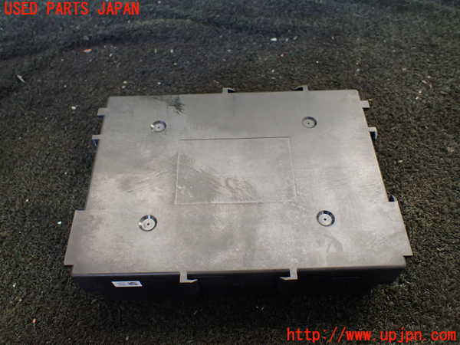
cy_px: 172
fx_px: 399
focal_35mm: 30
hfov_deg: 60.0
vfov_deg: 46.8
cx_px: 230
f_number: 2.3
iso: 250
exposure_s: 1/125
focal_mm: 5.4
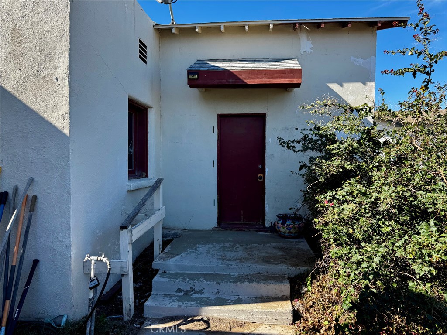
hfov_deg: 71.6
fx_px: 310
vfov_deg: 56.8
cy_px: 168
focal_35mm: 24
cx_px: 224
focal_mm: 6.76
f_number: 1.78
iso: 80
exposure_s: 1/1366
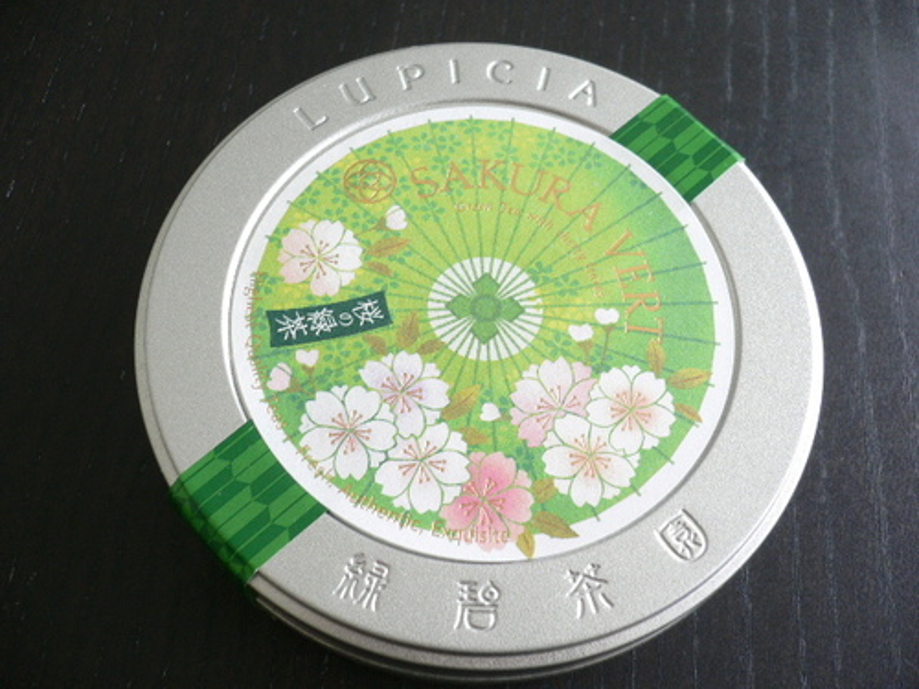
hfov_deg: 52.6
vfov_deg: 40.7
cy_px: 344
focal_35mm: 35
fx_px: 929
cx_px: 460
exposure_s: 1/25
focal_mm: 5.8
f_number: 2.8
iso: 100
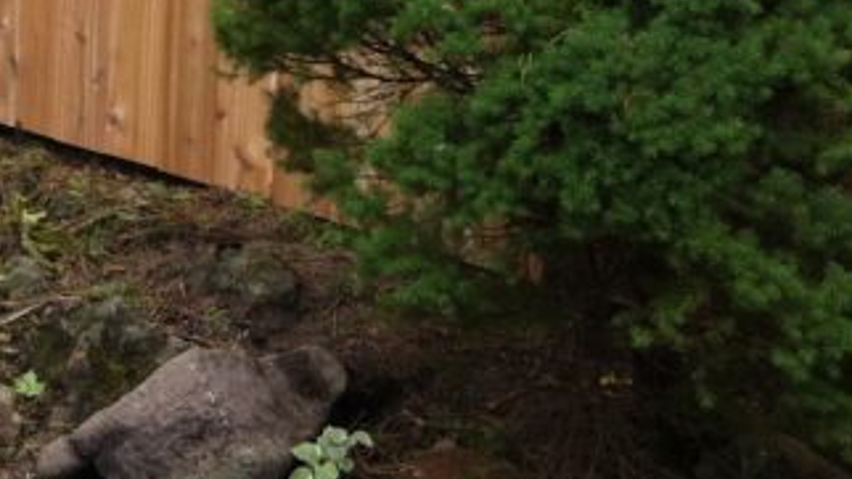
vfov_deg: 9.6
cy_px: -332
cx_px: -214
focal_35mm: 121
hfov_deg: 16.8
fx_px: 2733
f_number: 2.8
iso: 80
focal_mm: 3.85
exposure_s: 1/202
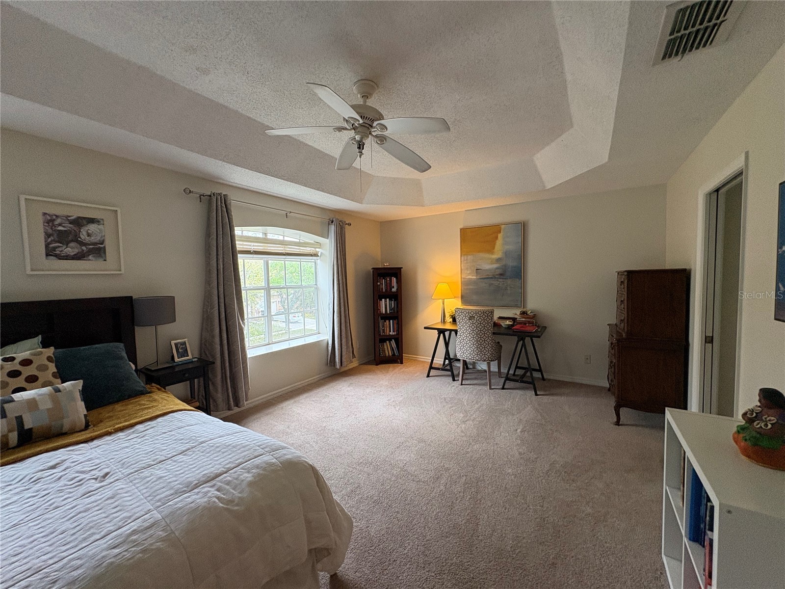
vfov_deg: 85.7
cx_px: 392
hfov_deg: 102.1
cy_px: 294
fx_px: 317
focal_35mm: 14
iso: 160
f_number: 2.2
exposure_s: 1/60
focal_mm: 2.22
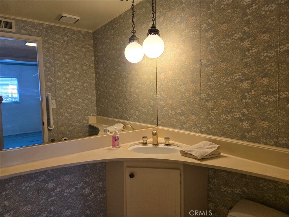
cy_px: 108
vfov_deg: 58.9
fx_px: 192
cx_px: 144
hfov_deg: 73.9
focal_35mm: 23
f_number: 1.8
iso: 200
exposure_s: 1/120
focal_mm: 5.4
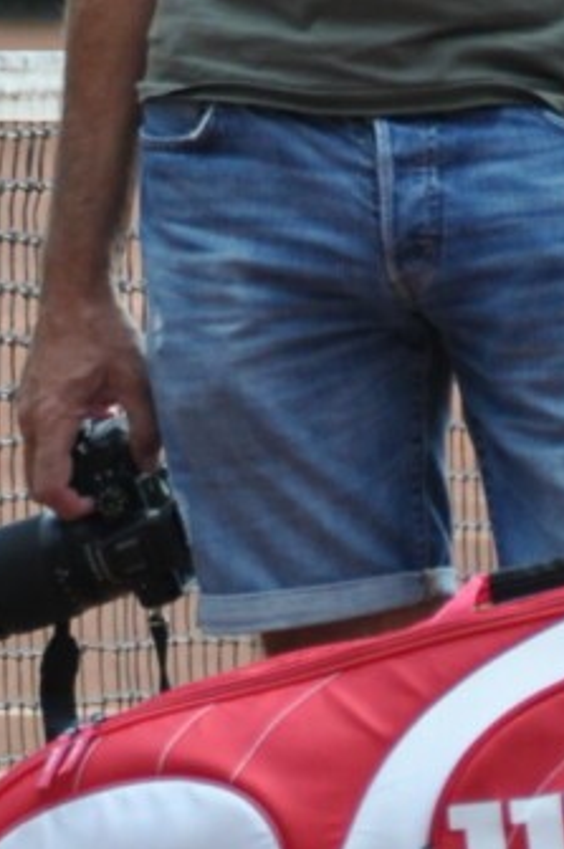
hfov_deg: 1.1
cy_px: 258
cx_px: 320
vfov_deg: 1.7
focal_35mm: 1213
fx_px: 28592
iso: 400
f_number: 5.6
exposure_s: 1/500
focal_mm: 170
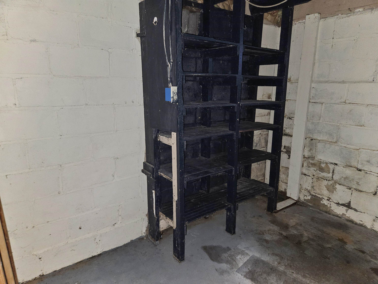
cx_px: 189
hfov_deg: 73.9
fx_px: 251
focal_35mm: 23
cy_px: 142
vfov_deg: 58.9
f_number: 1.8
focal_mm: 5.4
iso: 125
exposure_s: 1/11.1
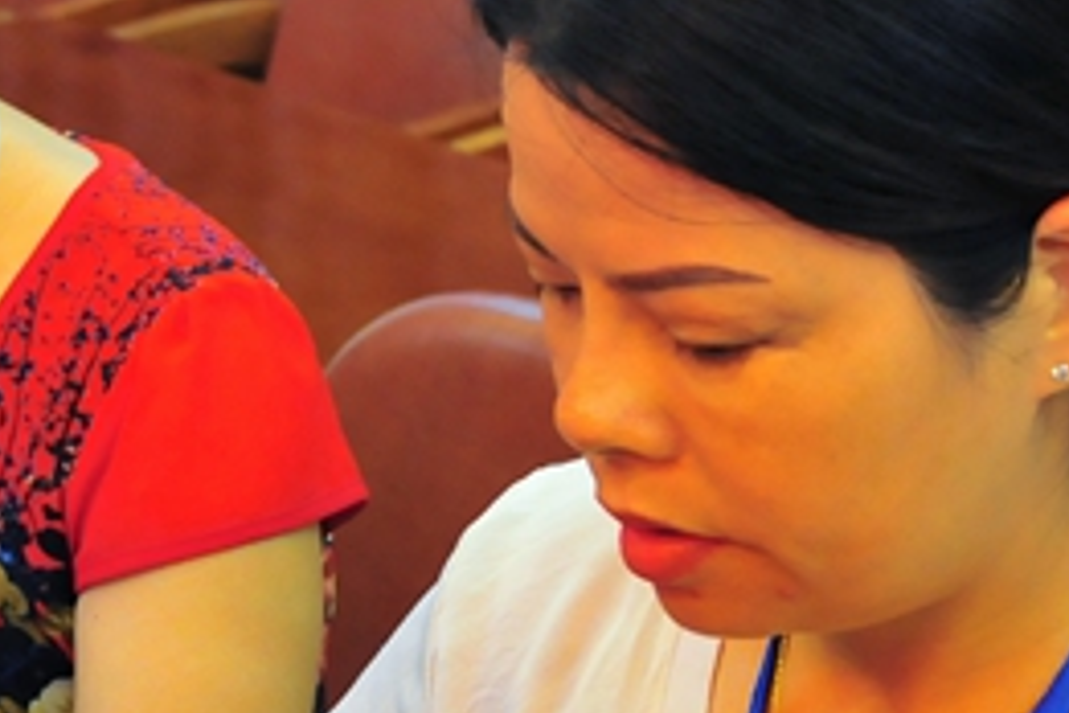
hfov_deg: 14.0
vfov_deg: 9.7
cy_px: 717
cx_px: -332
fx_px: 4187
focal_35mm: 141
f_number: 3.5
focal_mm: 24
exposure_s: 1/50
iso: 1000
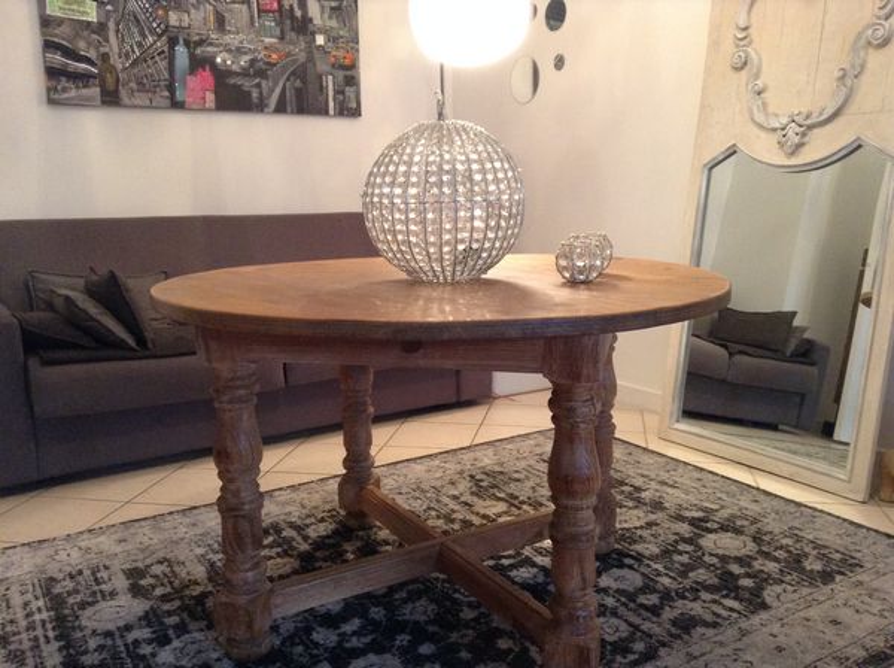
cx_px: 447
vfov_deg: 42.8
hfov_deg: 55.4
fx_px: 851
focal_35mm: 33
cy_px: 334
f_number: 2.4
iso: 200
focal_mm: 3.3
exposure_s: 1/17
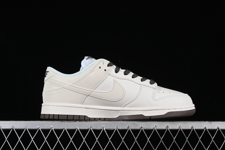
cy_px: 72
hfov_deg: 26.0
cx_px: 116
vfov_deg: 17.5
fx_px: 487
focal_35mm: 78
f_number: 8
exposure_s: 1/100
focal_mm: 50
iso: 160
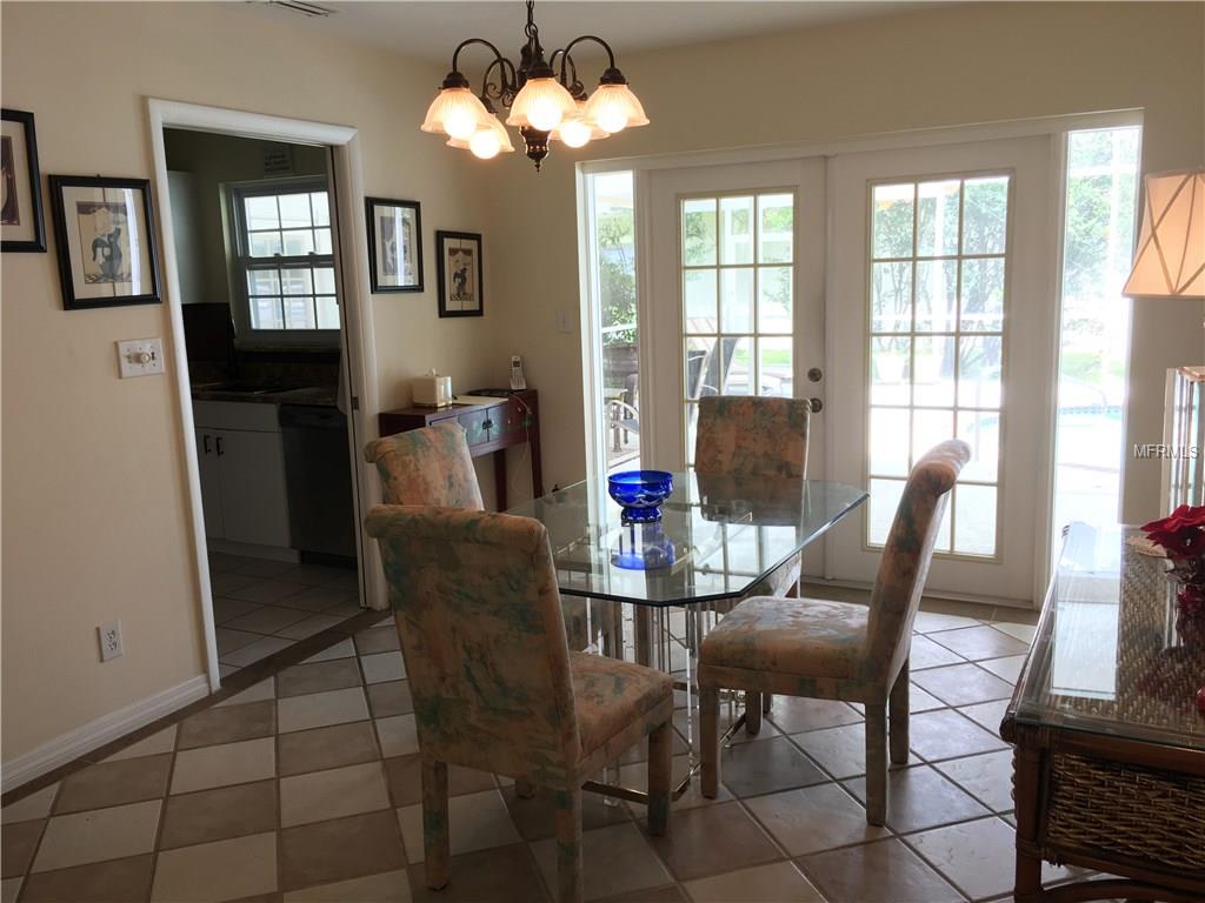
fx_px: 1010
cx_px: 602
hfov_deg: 61.7
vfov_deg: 48.2
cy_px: 452
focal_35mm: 29
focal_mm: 4.15
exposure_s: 1/40
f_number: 2.2
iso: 32
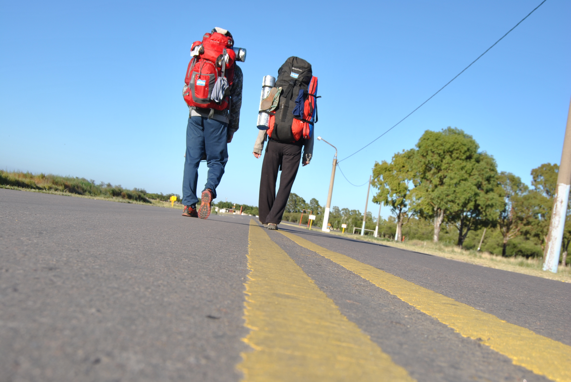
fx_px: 619
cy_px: 191
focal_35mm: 39
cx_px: 286
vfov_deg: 34.3
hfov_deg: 49.5
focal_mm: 26
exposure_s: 1/250
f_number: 8
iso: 100
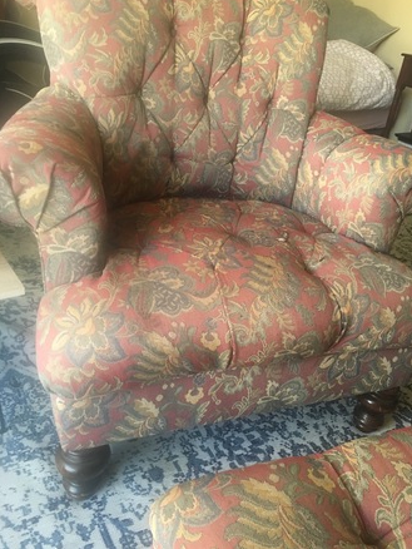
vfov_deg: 59.9
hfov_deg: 46.8
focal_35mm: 30
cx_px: 208
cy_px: 266
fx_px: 476
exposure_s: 1/24
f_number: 2.2
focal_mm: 4.15
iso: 200
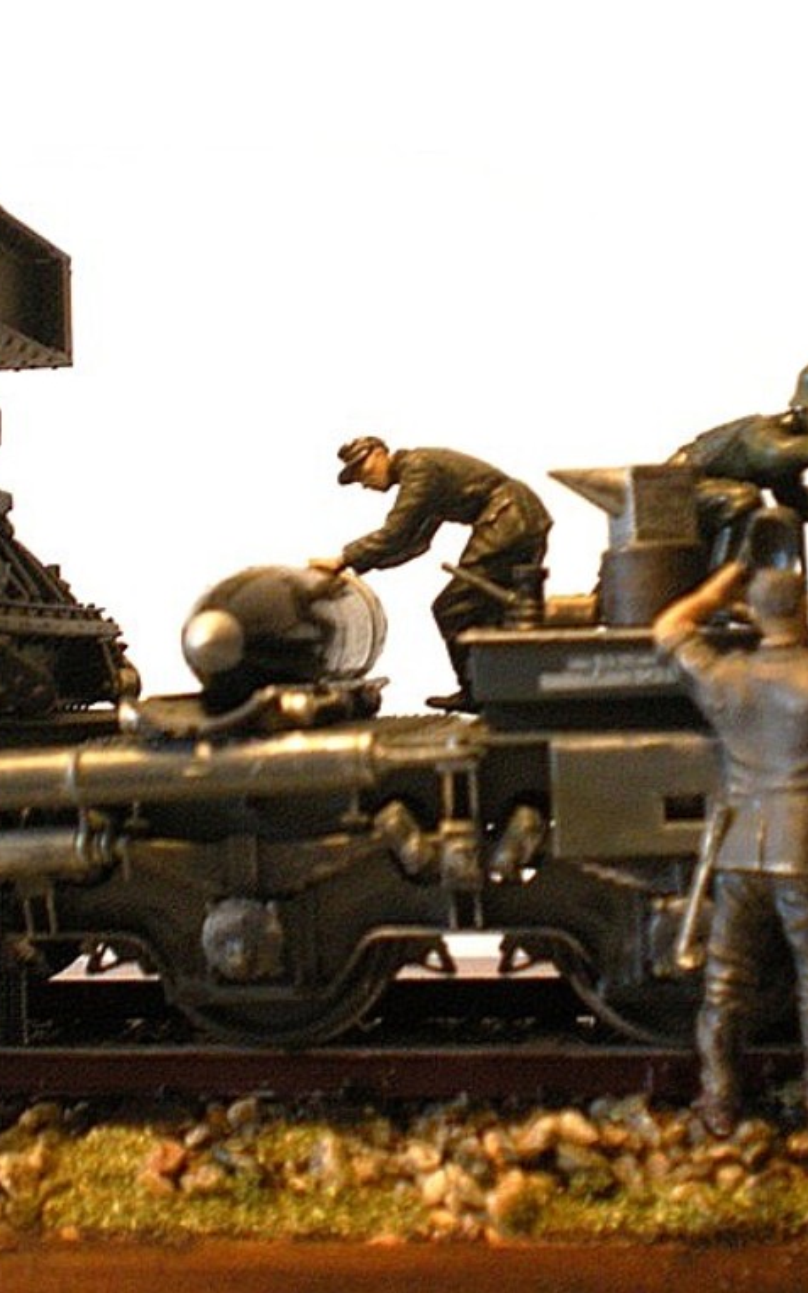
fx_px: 1904
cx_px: 381
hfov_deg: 24.0
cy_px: 645
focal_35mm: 54
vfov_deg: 37.5
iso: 400
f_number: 3.1
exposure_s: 1/11.6
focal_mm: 6.3
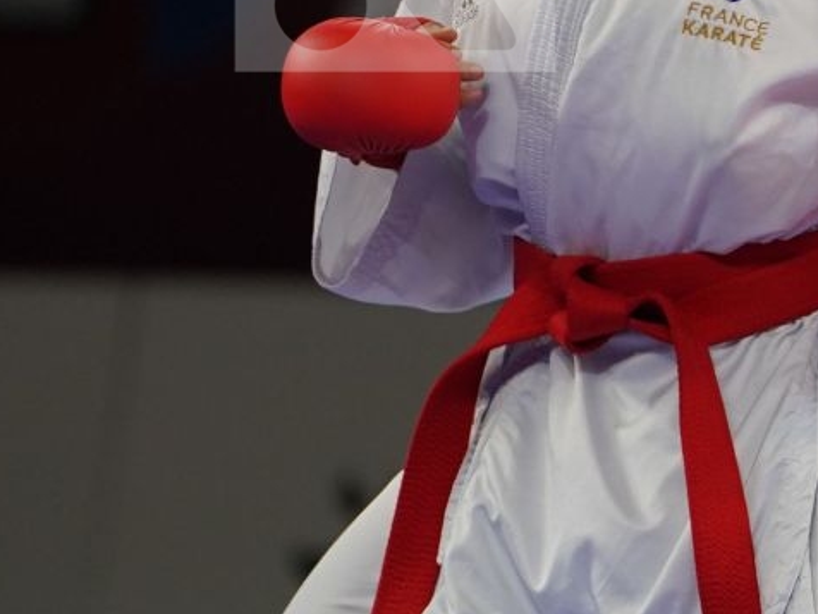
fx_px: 17014
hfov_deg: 2.8
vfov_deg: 2.1
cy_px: -84
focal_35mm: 720
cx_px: 978
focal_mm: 198
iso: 1000
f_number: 2.8
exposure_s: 1/1000
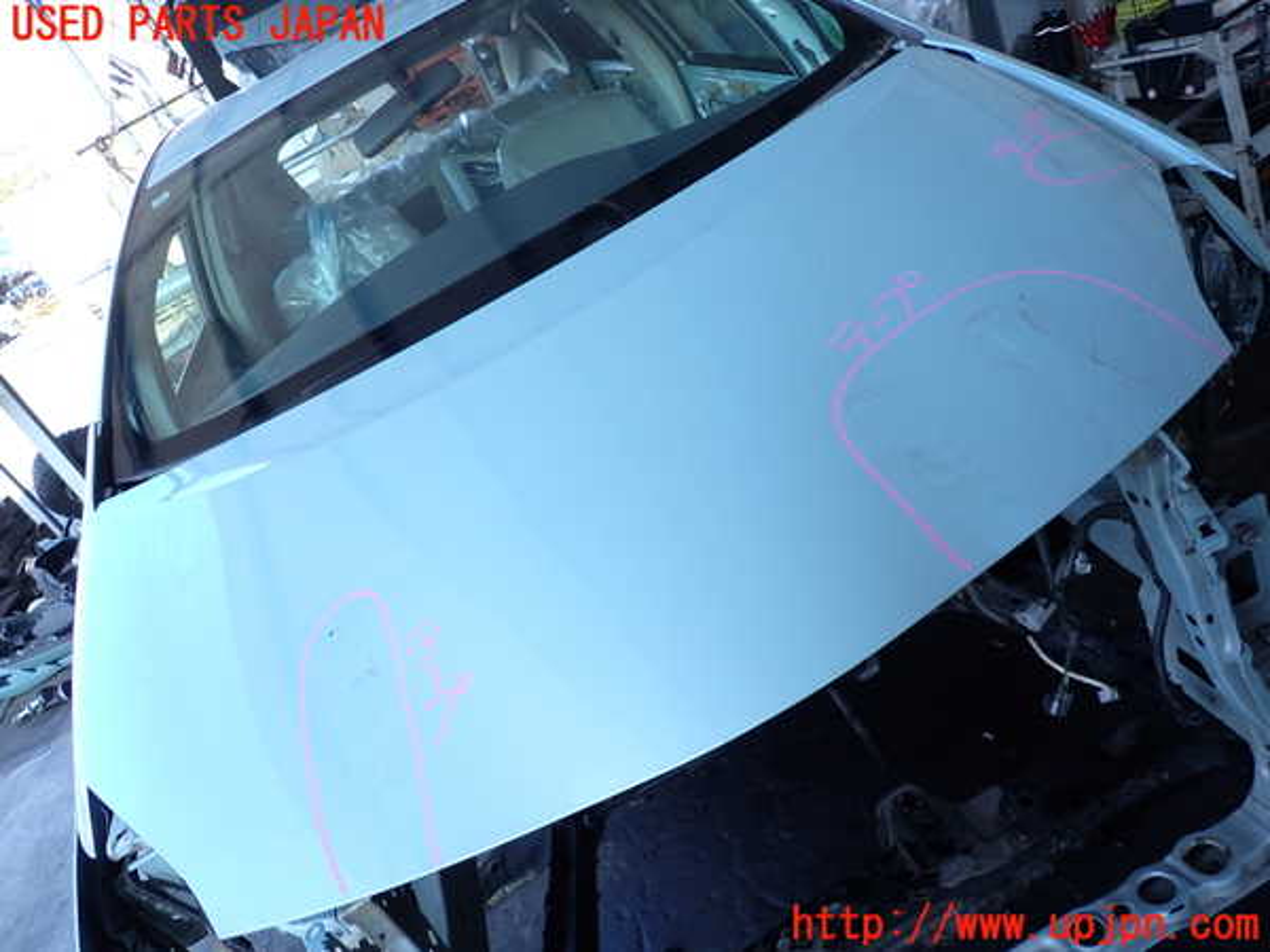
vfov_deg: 54.9
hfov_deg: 69.4
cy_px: 476
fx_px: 917
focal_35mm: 25
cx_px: 635
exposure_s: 1/160
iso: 100
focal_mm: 4.5
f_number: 2
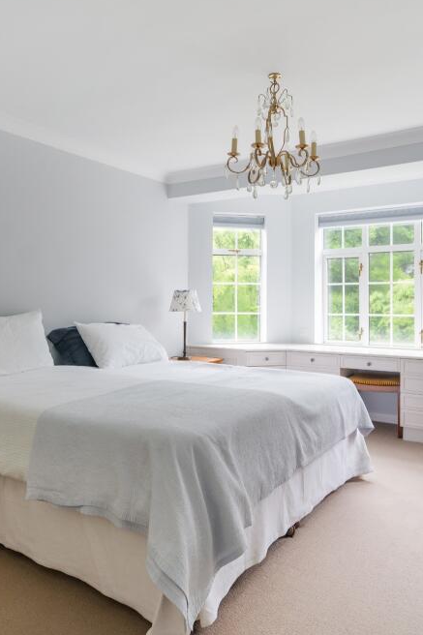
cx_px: 254
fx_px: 441
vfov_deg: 71.5
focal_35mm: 25
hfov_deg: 50.9
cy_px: 317
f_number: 4
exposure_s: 1/20
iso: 640
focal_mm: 16
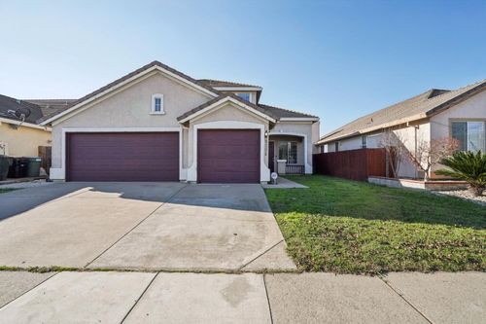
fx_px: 216
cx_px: 243
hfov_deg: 96.8
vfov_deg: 73.7
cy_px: 162
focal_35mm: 16
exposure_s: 1/400
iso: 320
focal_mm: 16
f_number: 8
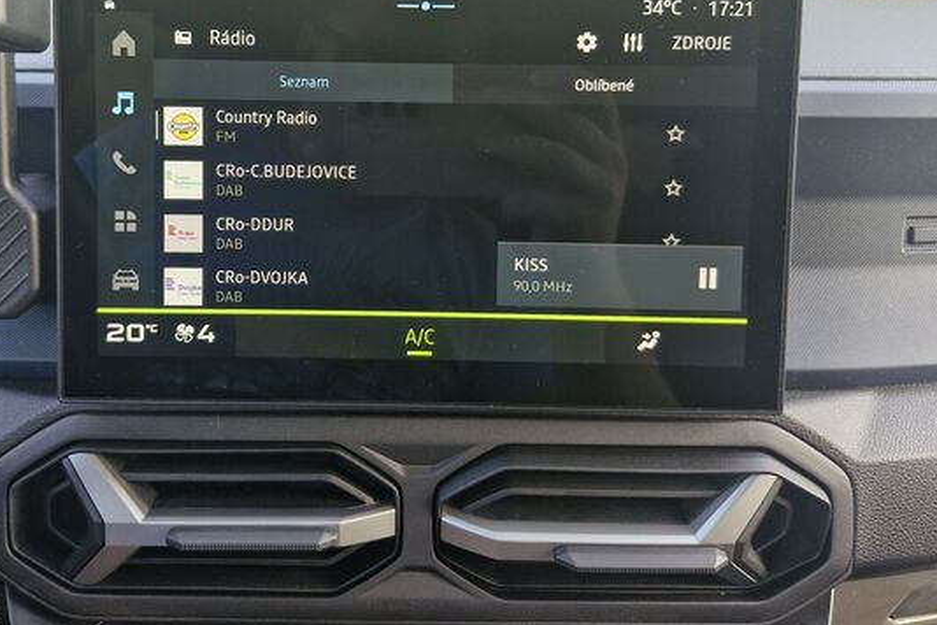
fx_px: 859
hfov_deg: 56.8
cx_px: 381
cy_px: 183
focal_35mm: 33
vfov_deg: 39.2
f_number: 1.8
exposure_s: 1/180
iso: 160
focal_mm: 5.54
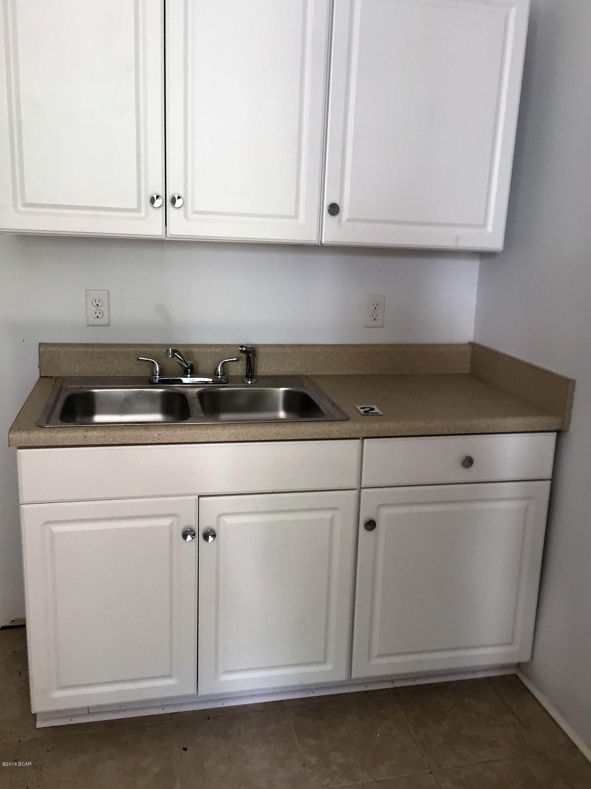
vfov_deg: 61.7
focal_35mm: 29
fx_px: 660
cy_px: 394
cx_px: 296
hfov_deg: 48.2
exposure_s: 1/30
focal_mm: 4.15
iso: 80
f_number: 2.2
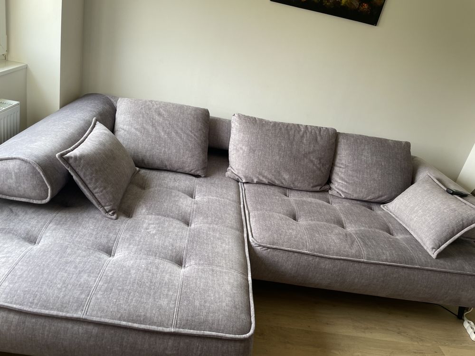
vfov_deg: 53.1
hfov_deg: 67.3
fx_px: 357
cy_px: 178
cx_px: 238
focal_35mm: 26
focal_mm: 4.2
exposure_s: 1/121
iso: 50
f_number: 1.6
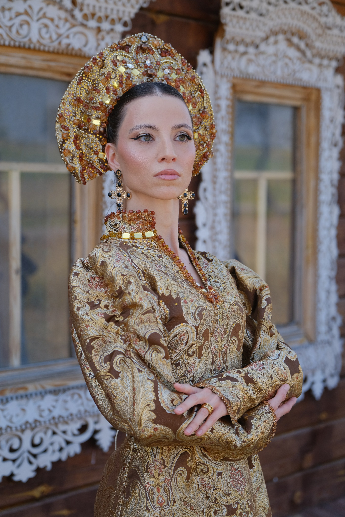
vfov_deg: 19.8
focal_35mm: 103
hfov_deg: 13.3
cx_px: 172
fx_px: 1481
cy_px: 258
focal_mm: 68.7
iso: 160
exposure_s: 1/600
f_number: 2.8
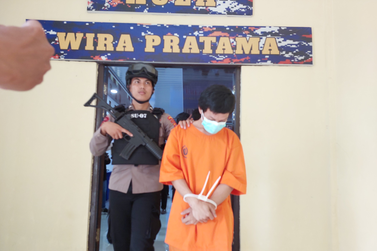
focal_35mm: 24
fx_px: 251
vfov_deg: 53.0
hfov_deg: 73.7
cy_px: 141
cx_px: 188
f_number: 1.8
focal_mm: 5.06
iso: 200
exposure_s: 1/60
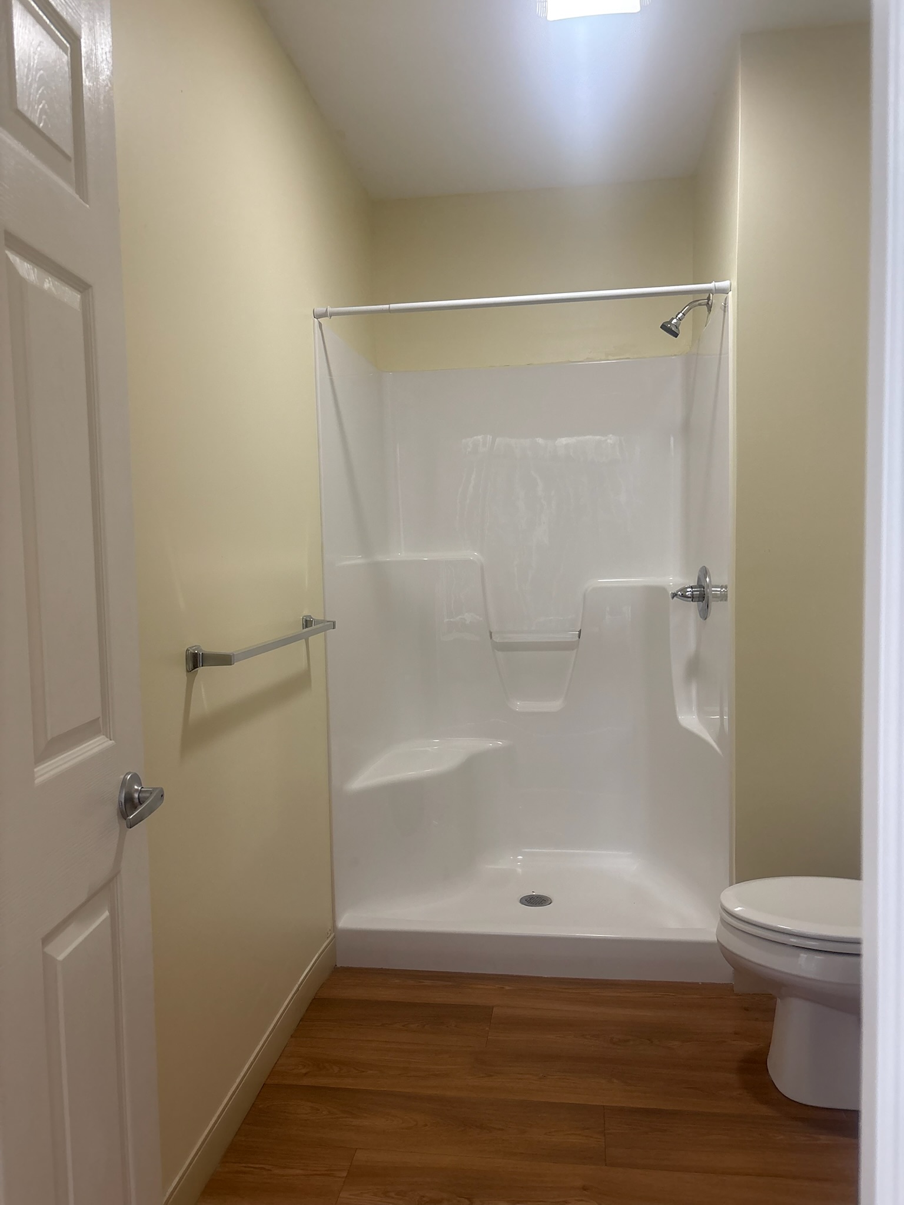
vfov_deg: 67.3
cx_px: 452
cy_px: 602
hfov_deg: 53.1
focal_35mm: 26
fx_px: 905
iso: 160
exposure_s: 1/60
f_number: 1.6
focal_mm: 5.96
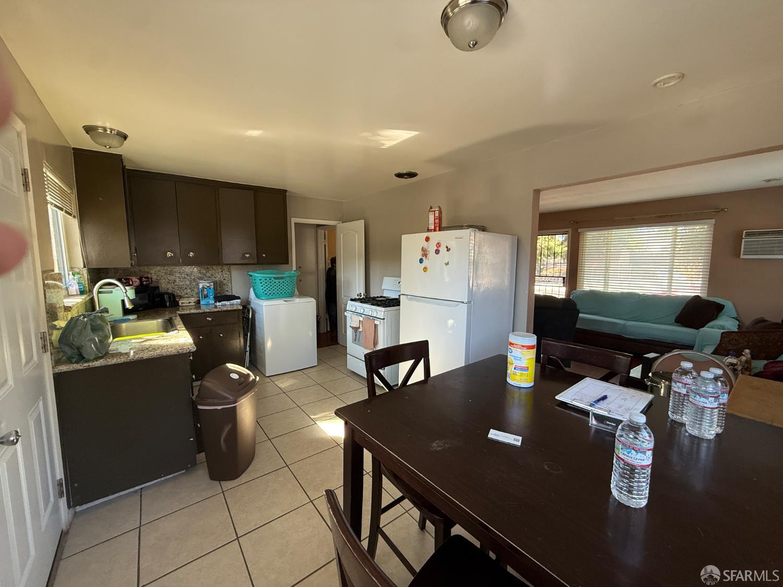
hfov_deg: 102.1
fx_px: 317
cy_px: 294
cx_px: 392
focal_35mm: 14
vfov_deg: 85.7
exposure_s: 1/99
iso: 250
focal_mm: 2.22
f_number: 2.2
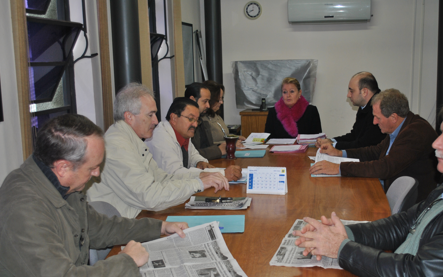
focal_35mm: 45
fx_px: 543
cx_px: 247
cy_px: 166
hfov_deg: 44.3
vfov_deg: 28.5
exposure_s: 1/60
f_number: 4.2
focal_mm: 26
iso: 200
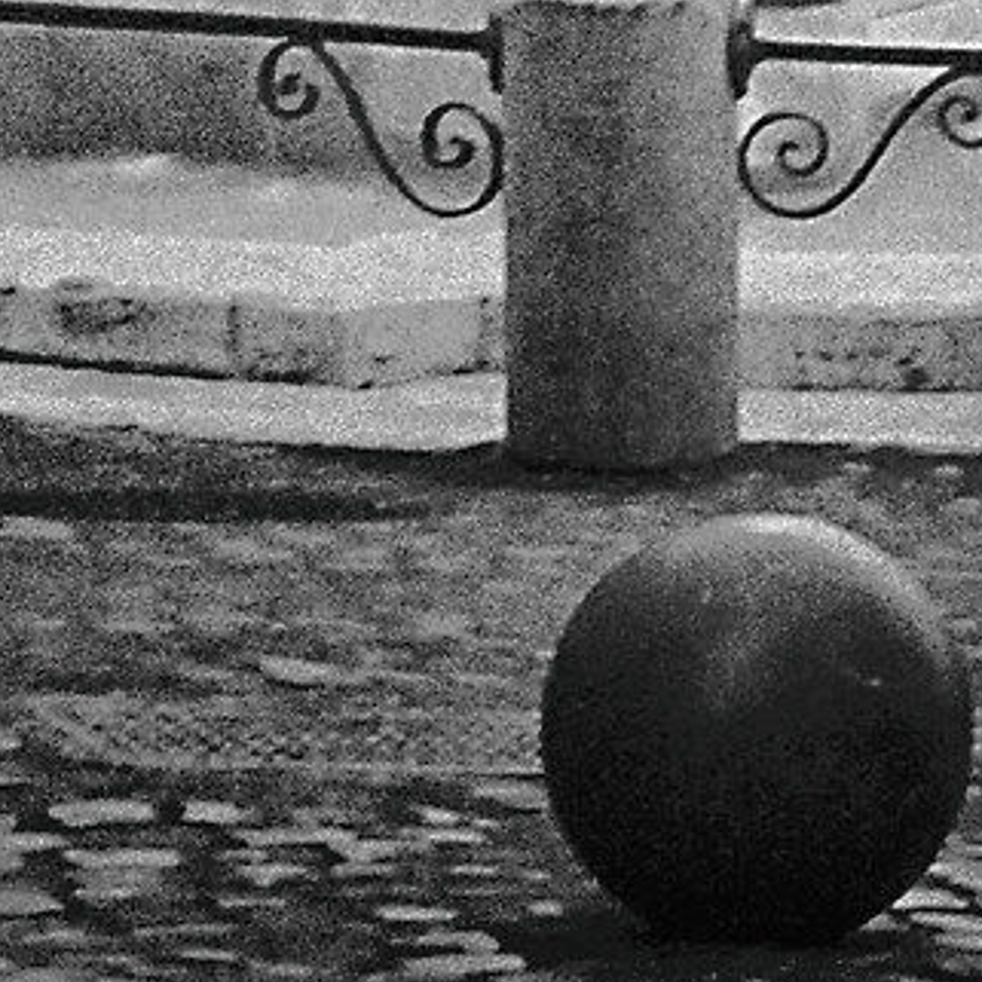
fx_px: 10726
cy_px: -454
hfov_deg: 5.2
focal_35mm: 334
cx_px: 658
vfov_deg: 5.2
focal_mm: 35
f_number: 22
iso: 1600
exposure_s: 1/40
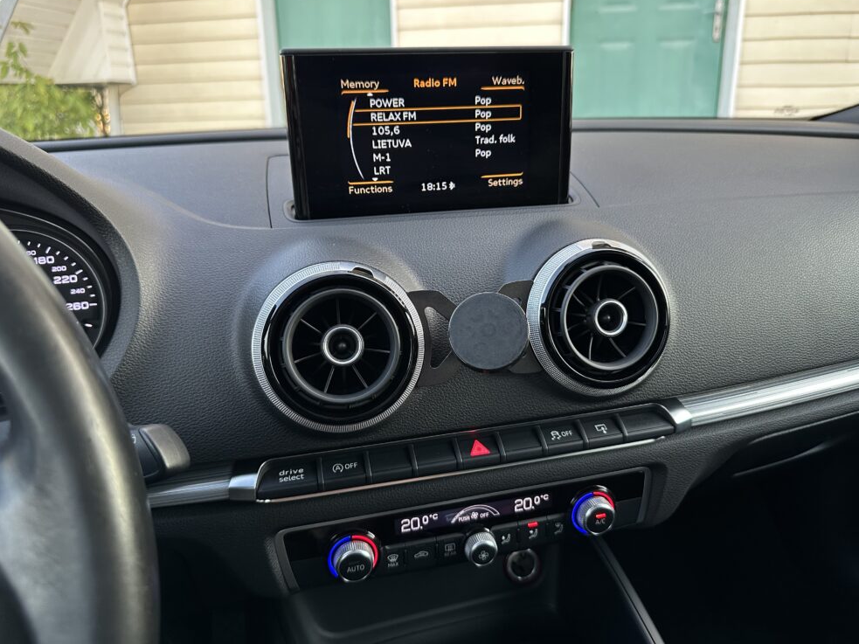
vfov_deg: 54.9
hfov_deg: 69.4
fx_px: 620
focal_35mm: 25
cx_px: 433
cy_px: 322
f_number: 1.78
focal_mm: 6.86
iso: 250
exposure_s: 1/97
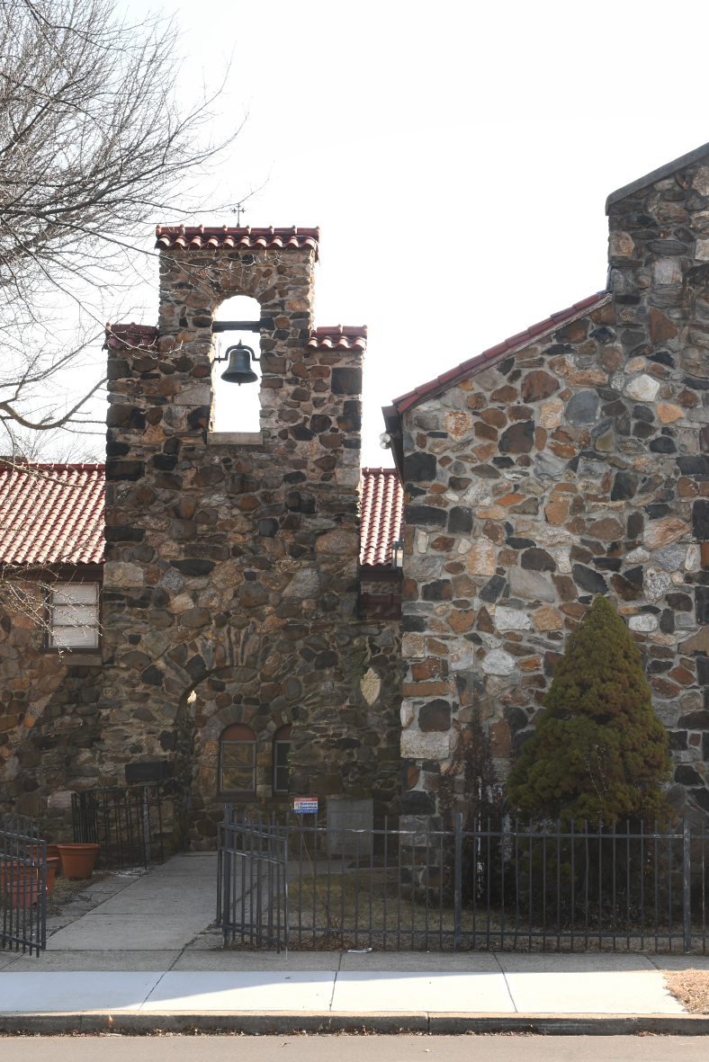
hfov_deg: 21.2
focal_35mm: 64
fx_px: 1889
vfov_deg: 31.4
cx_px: 457
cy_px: 538
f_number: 6.3
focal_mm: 42
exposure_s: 1/60
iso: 200
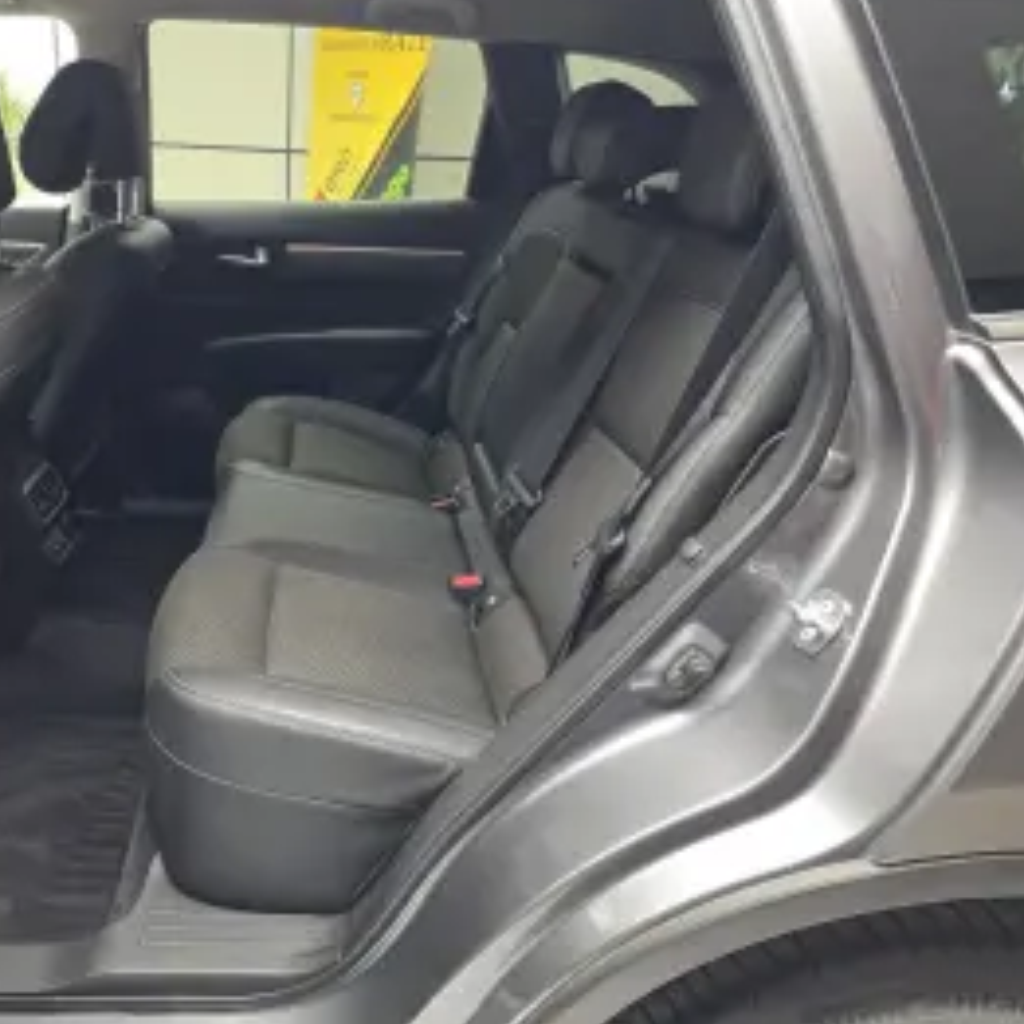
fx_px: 937
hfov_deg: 56.0
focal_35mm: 28
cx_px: 337
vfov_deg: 57.3
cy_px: 502
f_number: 1.7
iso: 250
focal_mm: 6.25
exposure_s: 1/100
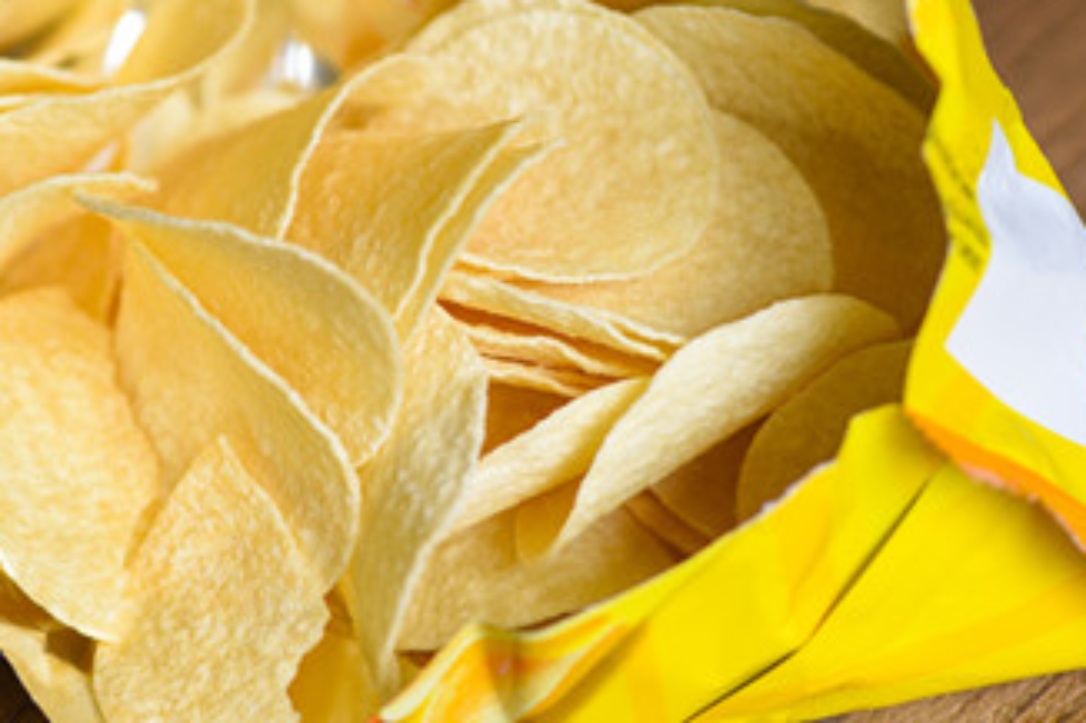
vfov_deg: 8.5
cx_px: 366
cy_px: 292
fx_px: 4854
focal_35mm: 161
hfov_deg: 12.7
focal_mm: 105
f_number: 5.6
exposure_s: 1/640
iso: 400
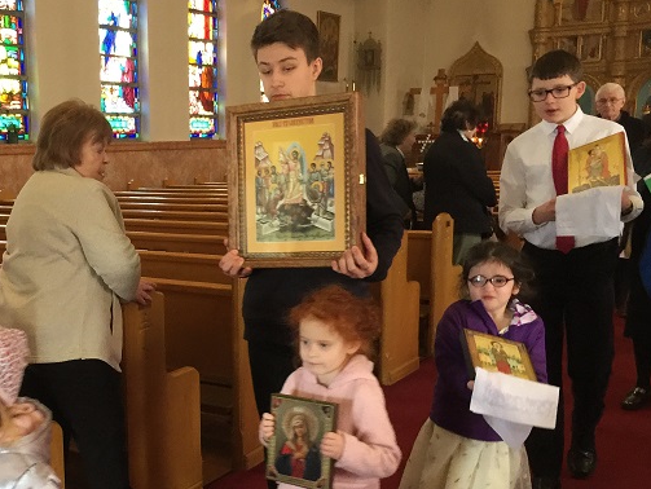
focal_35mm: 47
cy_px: 326
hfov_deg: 39.4
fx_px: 885
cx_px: 171
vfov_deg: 30.7
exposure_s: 1/15
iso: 100
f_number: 2.2
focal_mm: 4.15
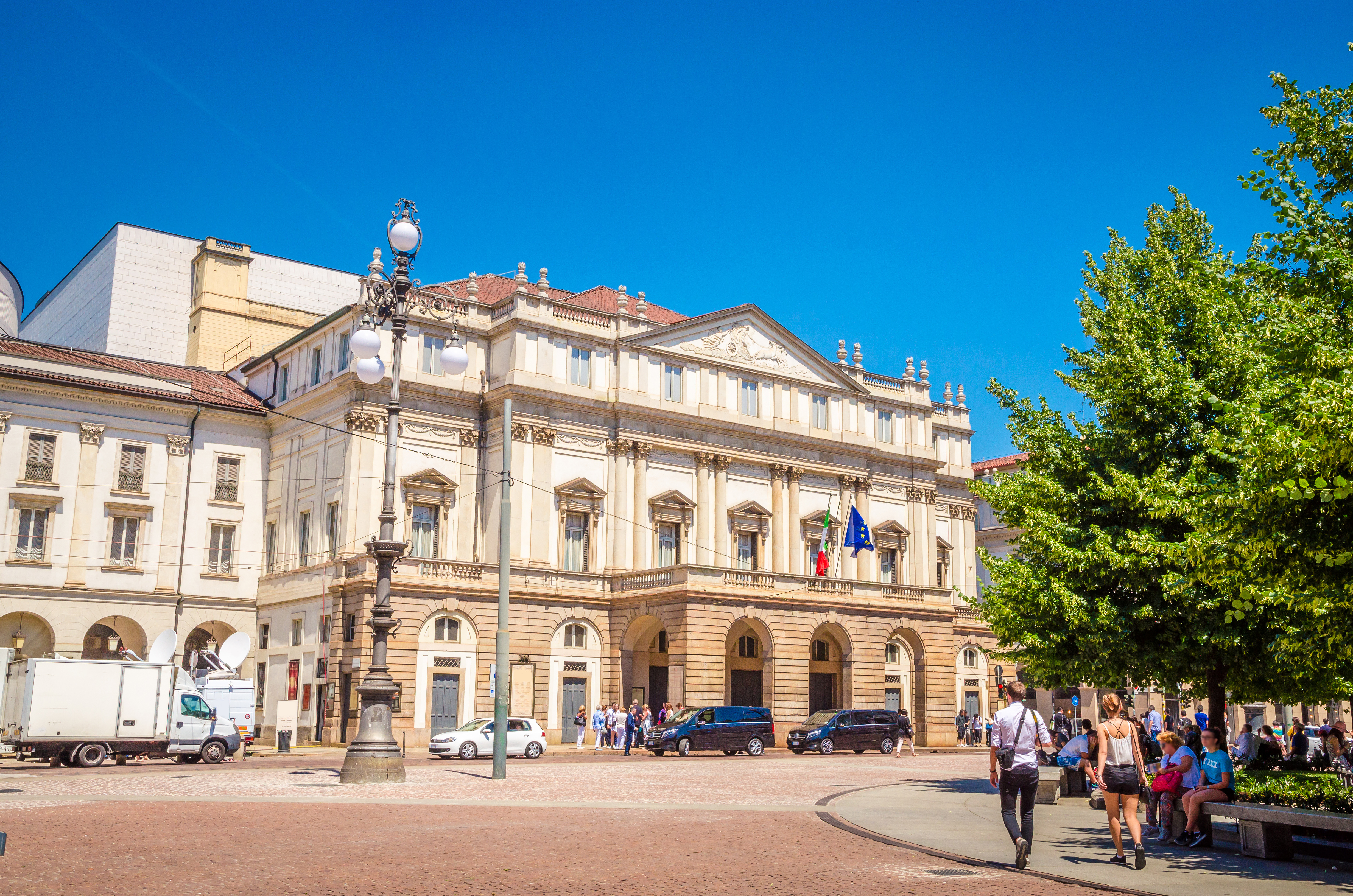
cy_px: 448
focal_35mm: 36
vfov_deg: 36.7
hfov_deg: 53.2
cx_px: 676
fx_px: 1350
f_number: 11
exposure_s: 1/400
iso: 200
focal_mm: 24
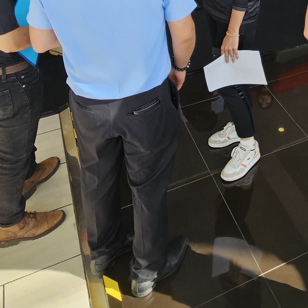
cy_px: -56
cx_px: 283
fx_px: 443
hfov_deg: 35.8
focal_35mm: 44
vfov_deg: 32.2
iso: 50
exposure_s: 1/349
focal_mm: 2.2
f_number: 2.2
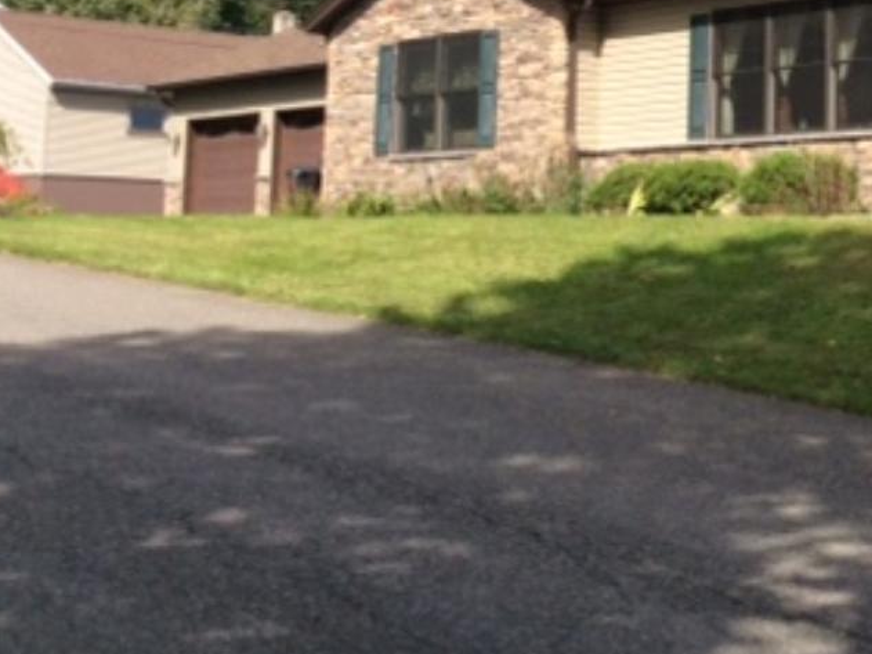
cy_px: 39
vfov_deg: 19.7
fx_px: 1839
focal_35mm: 73
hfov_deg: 24.8
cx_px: 960
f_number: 2.4
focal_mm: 3.3
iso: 32
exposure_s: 1/986
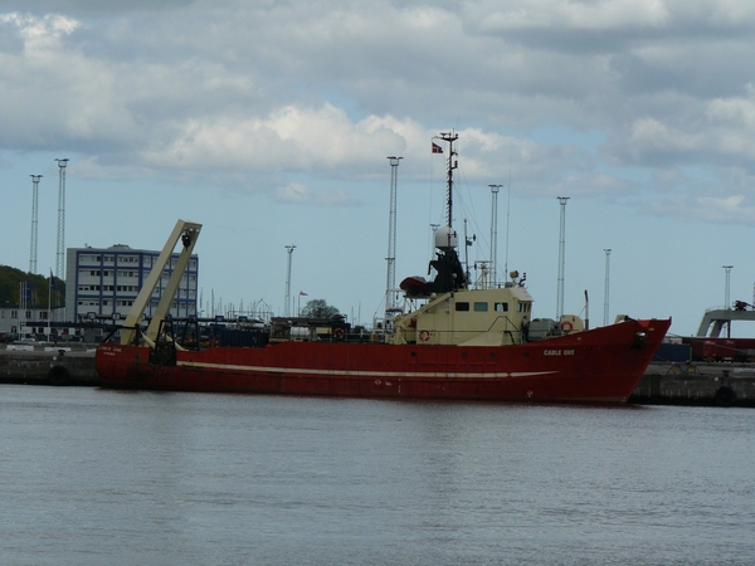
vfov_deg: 8.5
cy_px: 283
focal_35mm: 175
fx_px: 3817
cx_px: 378
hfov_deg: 11.3
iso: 100
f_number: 6.3
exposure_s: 1/400
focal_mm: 29.1
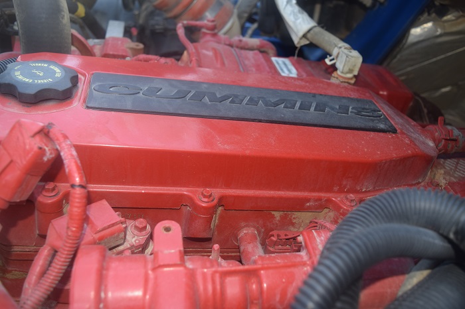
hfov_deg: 57.2
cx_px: 232
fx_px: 426
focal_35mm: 33
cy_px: 154
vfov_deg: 39.9
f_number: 5.6
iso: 250
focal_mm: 22
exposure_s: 1/125
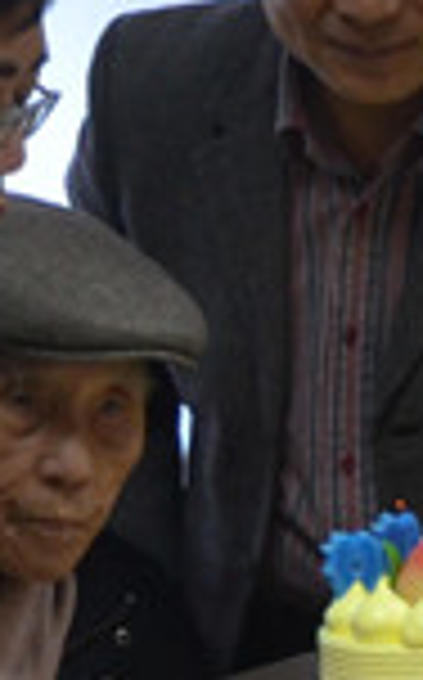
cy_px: 284
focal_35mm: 146
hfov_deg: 8.7
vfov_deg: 14.3
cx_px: -212
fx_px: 2701
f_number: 4
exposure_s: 1/60
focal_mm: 24
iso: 450
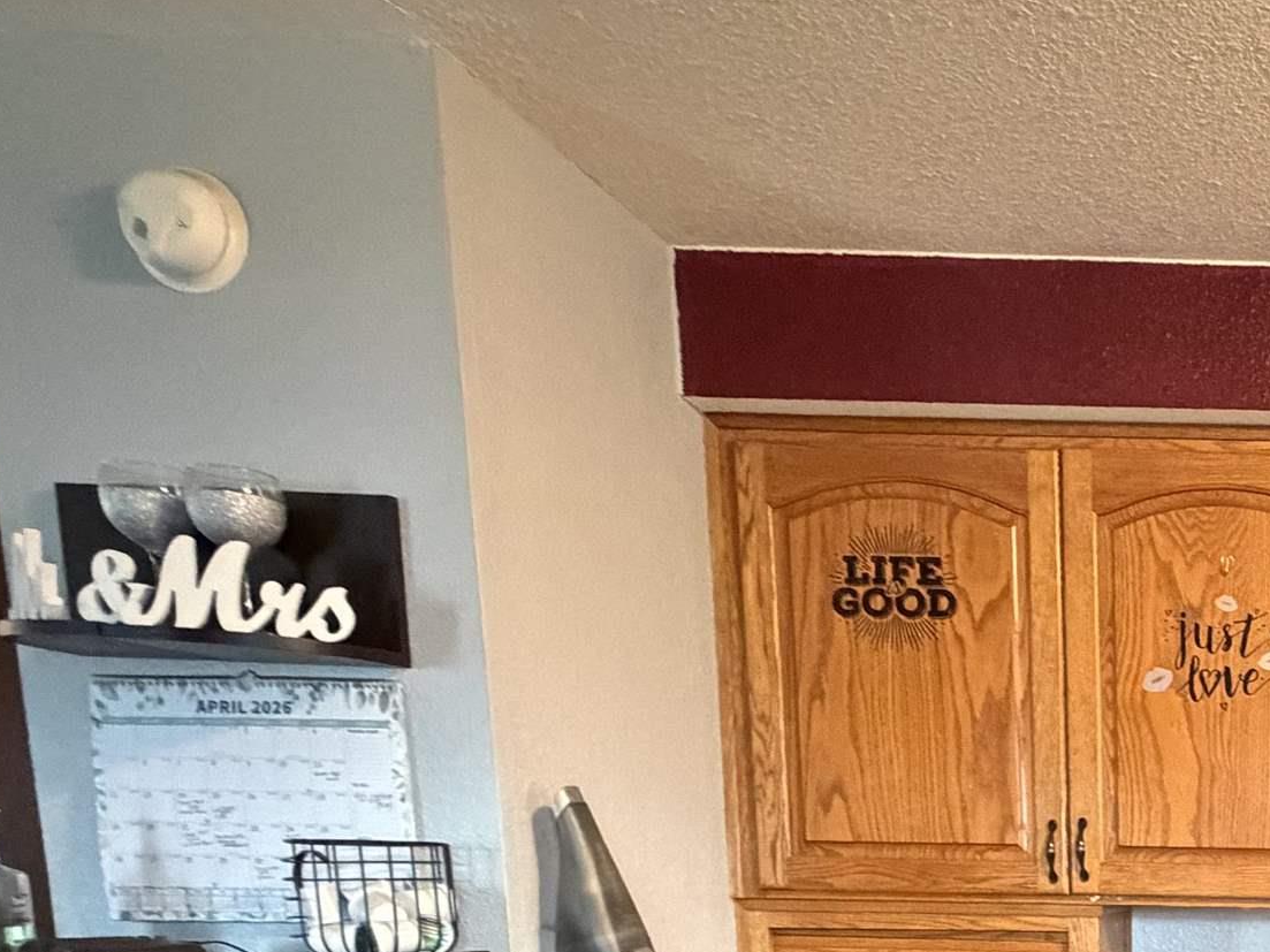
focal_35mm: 39
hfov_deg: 38.8
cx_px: 1422
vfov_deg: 31.7
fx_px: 1431
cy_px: 1098
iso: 1250
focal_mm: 2.22
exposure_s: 1/60
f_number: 2.2
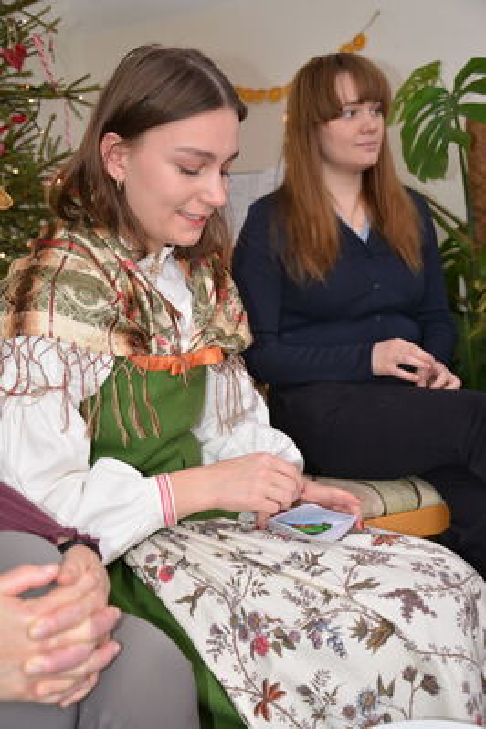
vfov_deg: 42.7
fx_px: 931
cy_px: 364
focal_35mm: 46
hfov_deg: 29.2
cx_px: 243
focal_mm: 46
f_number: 4.2
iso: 800
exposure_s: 1/60
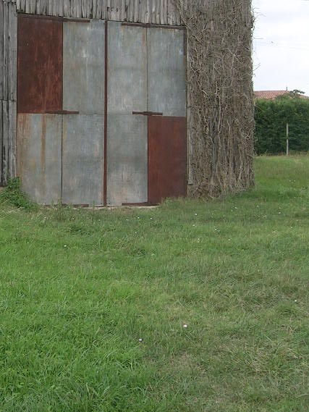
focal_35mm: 63
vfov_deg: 30.2
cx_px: 35
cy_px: 104
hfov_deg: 22.8
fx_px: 750
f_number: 4.8
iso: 50
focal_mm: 5.4
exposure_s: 1/177
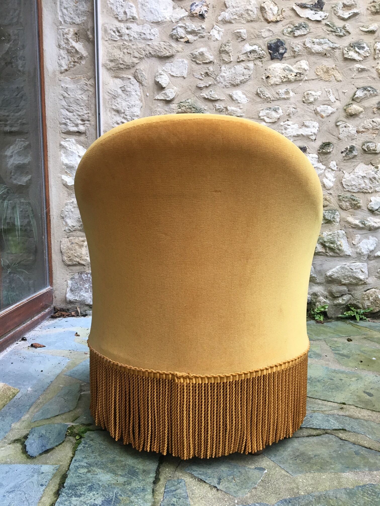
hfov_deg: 48.2
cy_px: 253
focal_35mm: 29
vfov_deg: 61.7
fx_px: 424
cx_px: 190
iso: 50
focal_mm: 4.15
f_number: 2.2
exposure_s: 1/33
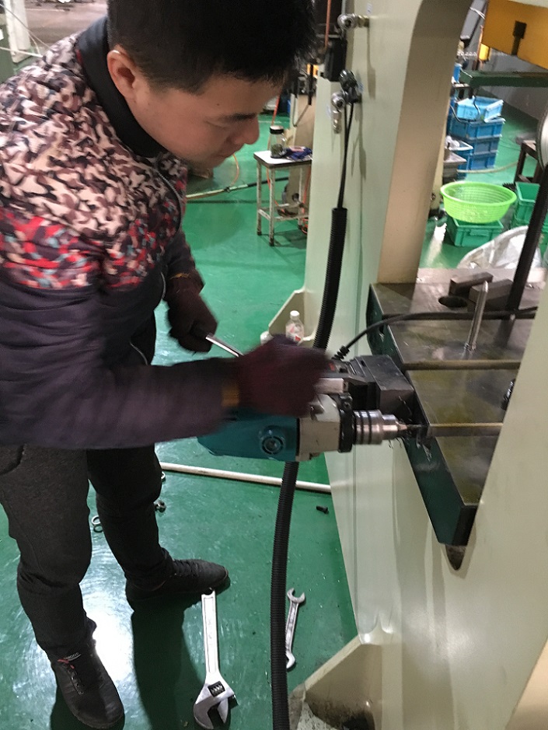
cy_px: 365
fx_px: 612
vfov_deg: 61.6
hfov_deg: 48.3
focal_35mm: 29
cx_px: 274
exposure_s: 1/17
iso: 400
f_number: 2.2
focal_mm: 4.15
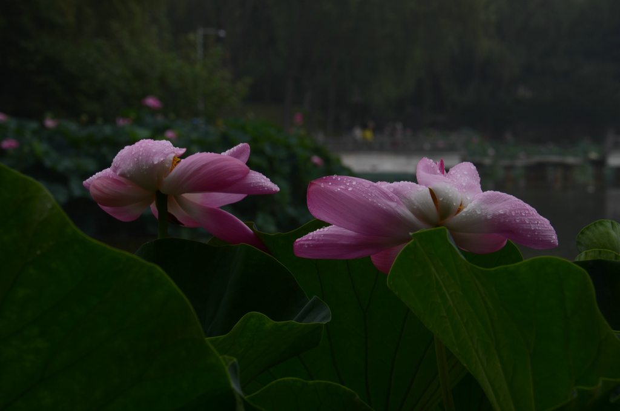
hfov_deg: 13.1
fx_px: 2707
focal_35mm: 158
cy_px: 206
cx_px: 310
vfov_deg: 8.7
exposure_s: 1/80
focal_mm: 105
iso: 100
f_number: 13
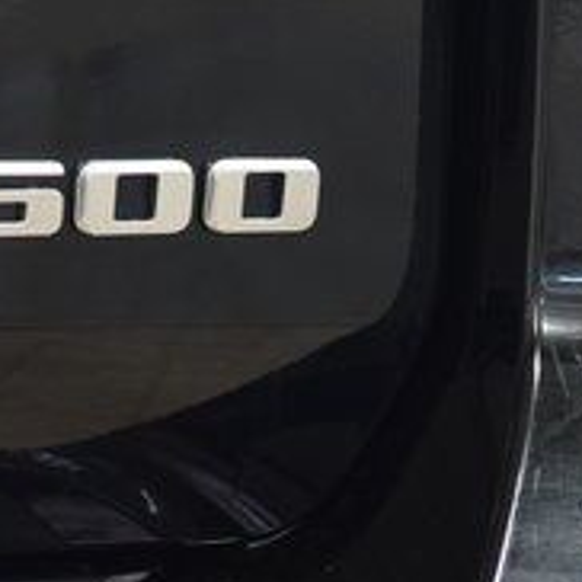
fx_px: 5973
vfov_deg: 5.6
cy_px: 209
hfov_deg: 5.6
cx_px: 115
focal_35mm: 314
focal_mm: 70
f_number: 4.5
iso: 1600
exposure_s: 1/30
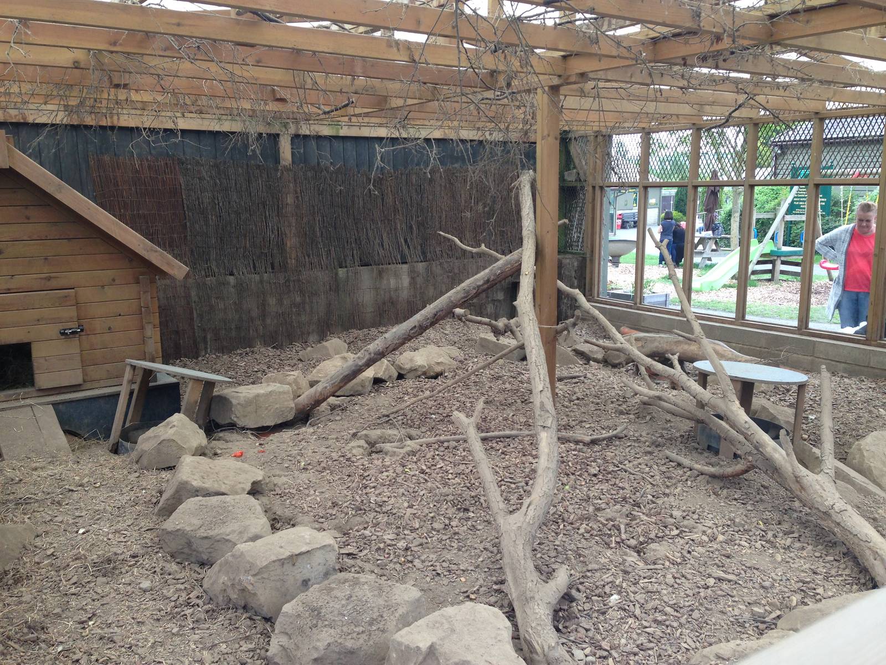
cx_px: 443
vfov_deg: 42.9
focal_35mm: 33
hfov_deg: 55.4
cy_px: 332
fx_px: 845
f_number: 2.4
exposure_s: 1/120
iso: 50
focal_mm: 4.12
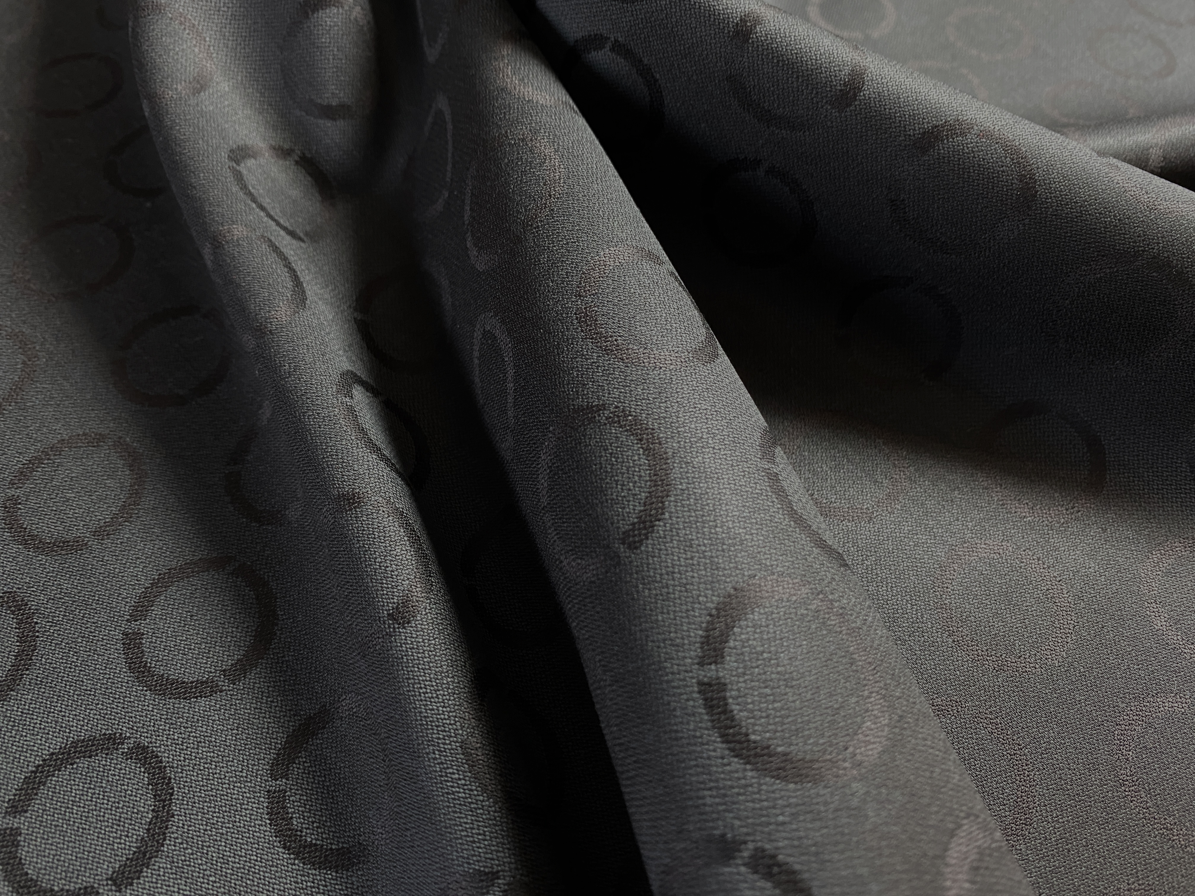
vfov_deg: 54.9
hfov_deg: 69.4
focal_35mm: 25
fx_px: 863
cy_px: 448
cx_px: 598
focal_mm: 4.25
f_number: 1.8
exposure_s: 1/50
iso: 200
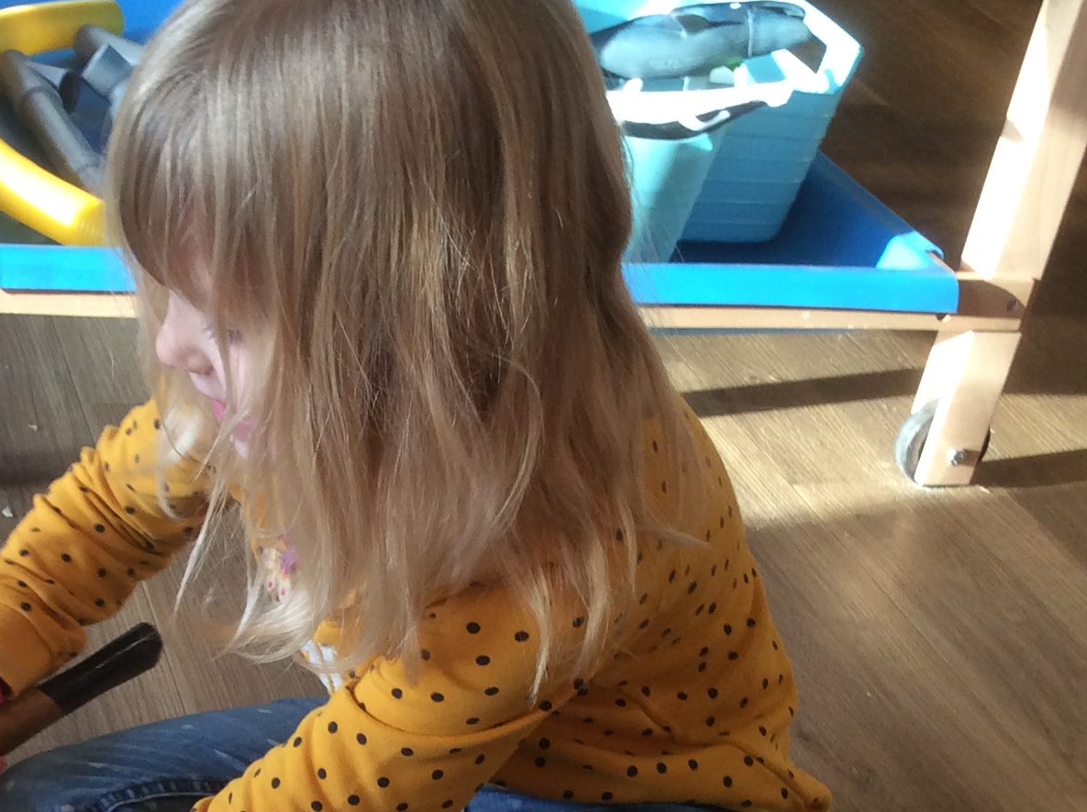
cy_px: 830
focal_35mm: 70
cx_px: 276
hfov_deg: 27.4
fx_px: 2195
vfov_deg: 20.2
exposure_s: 1/25
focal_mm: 3.3
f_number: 2.4
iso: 50
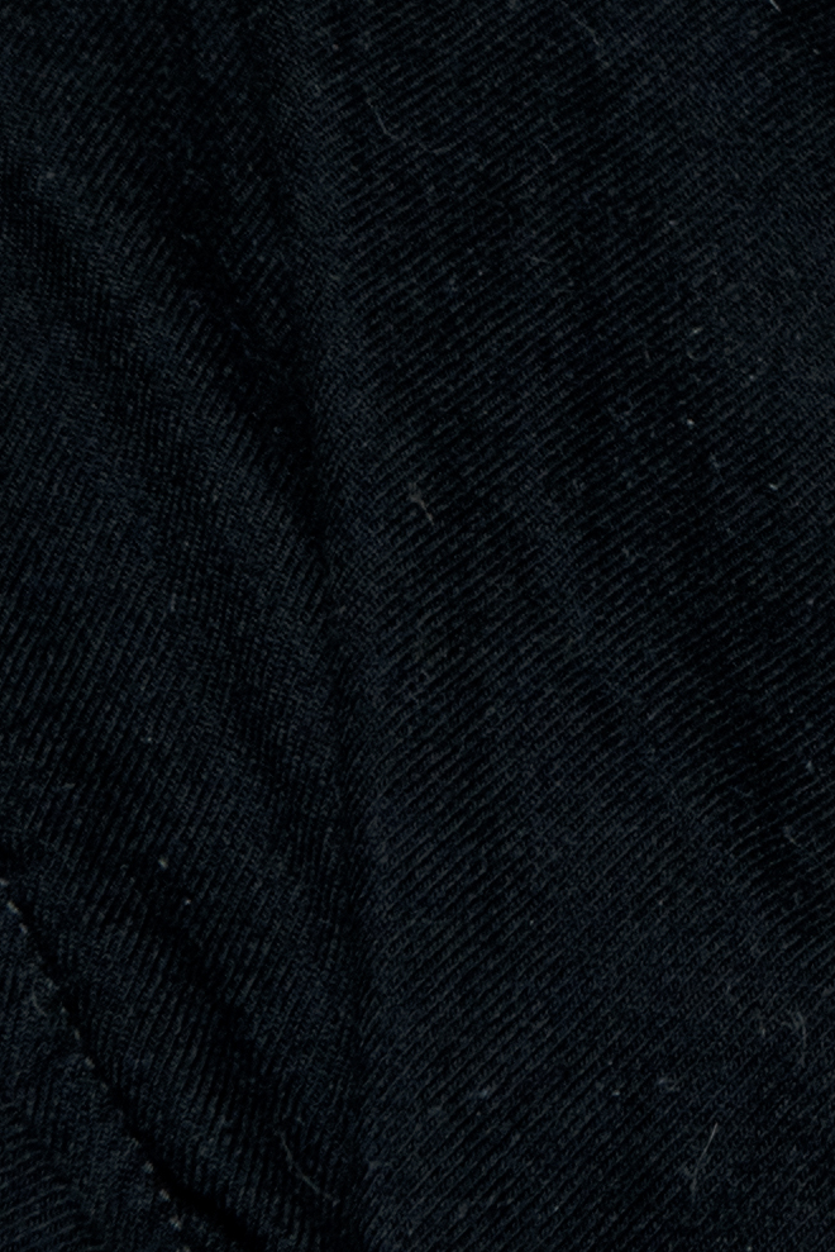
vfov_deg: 3.9
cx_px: 2796
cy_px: -1818
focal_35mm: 521
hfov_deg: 2.6
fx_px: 18112
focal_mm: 70
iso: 160
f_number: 9
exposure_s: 1/160
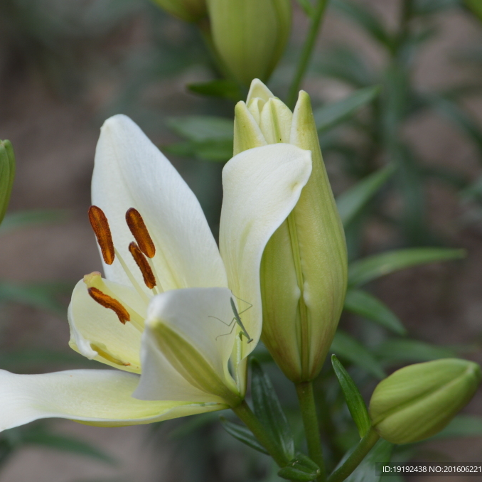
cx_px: 180
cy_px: 241
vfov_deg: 6.7
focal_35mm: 260
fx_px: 4090
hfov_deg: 6.7
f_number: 6
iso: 250
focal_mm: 135
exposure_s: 1/500
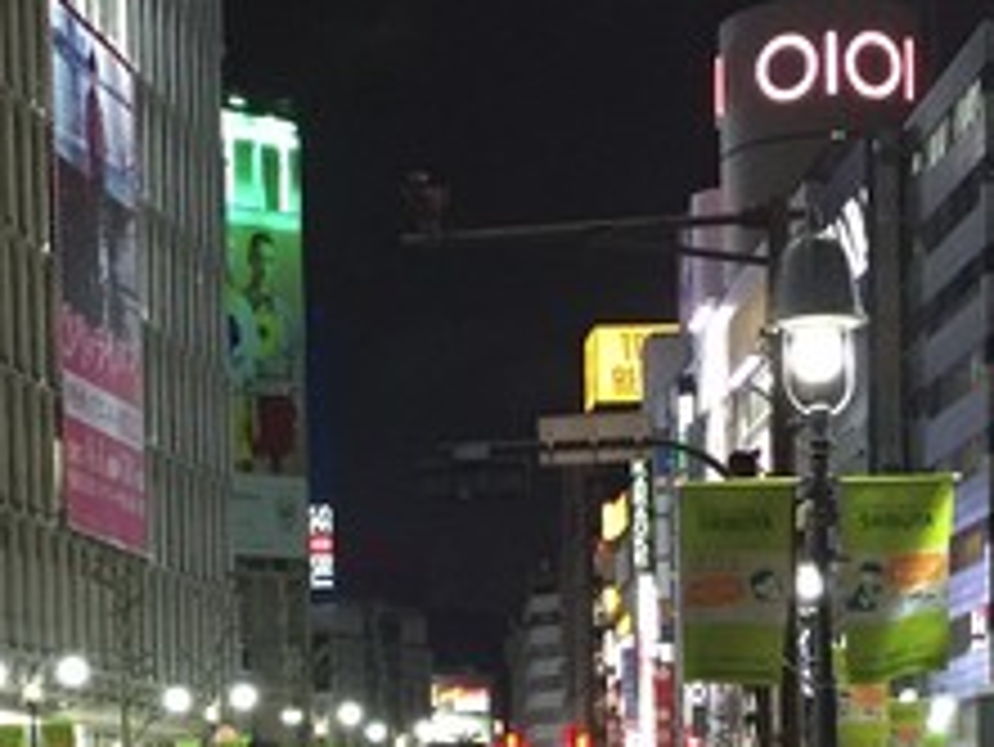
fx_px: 3074
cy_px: 1012
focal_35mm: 107
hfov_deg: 18.4
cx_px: 432
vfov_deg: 13.3
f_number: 2.2
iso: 200
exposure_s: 1/30
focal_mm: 4.15
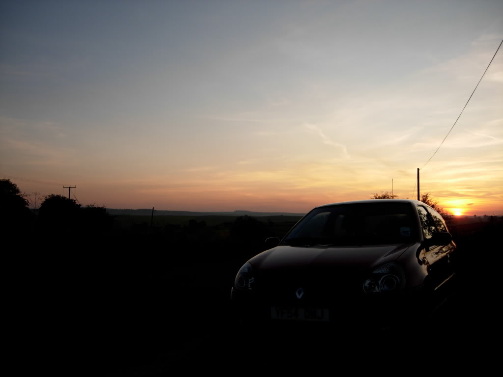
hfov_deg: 51.4
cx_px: 252
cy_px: 188
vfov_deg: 39.7
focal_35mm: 36
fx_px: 523
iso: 50
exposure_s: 1/384
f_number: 2.7
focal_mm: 7.5
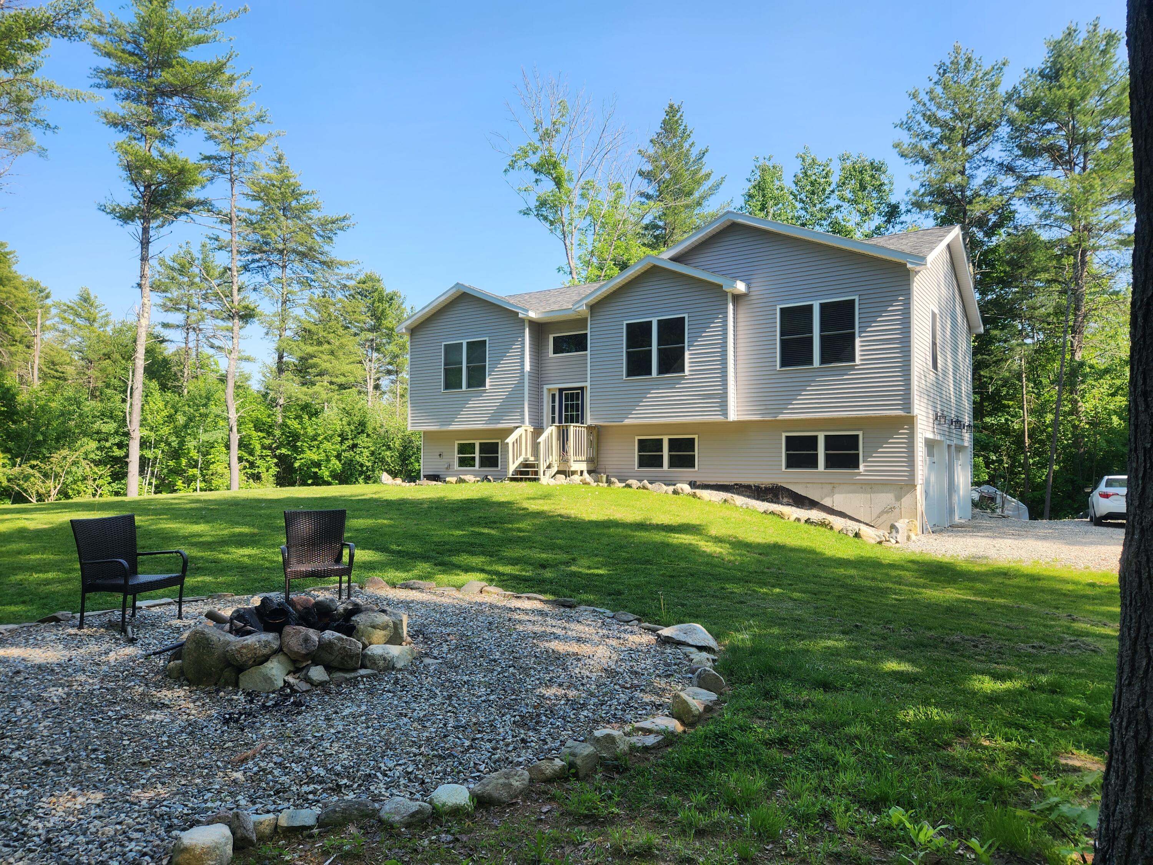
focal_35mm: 23
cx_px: 576
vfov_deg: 58.9
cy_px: 432
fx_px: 766
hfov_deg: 73.9
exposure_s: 1/579
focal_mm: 5.4
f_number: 1.8
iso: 20
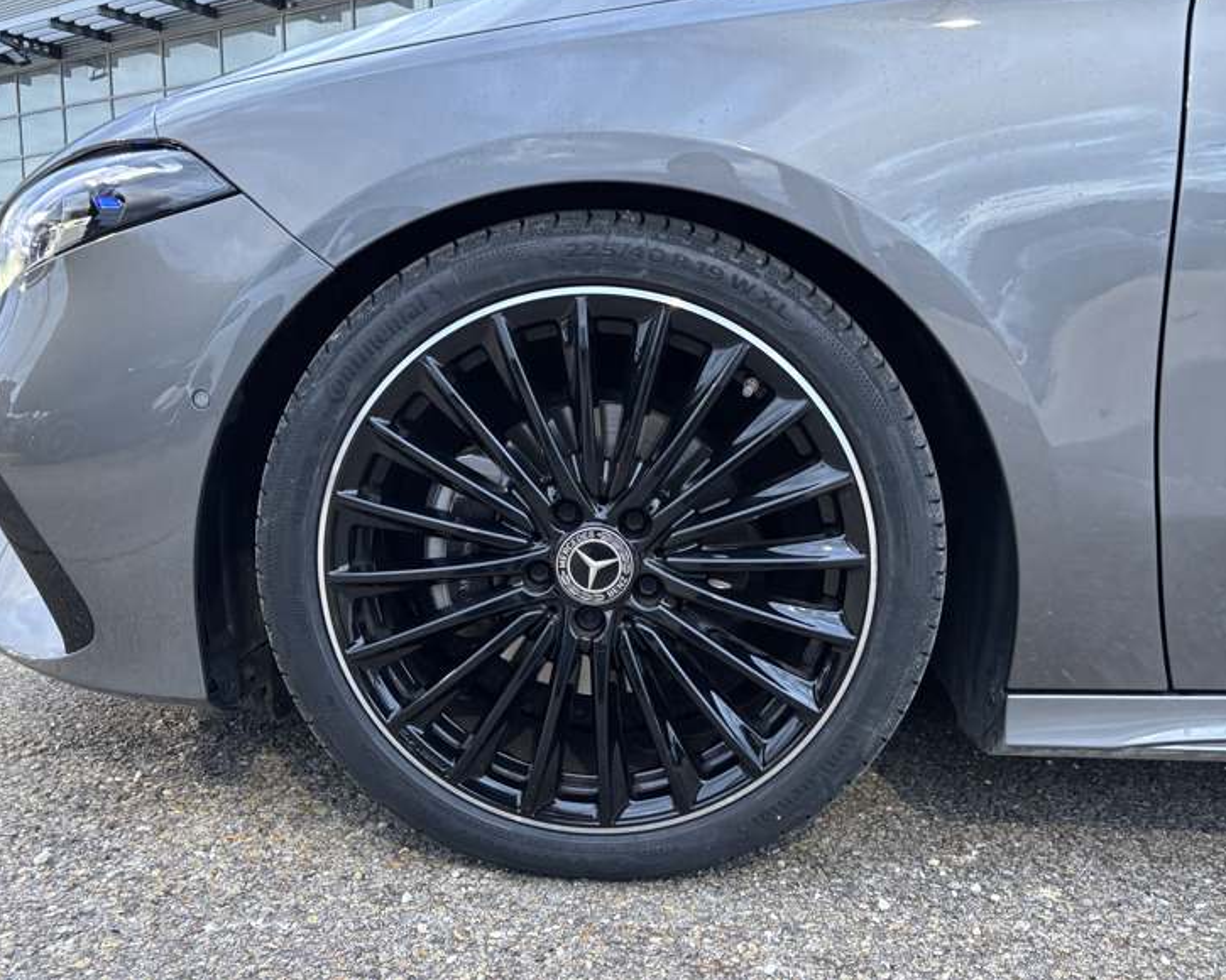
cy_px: 483
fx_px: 1016
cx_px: 616
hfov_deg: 62.2
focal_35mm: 28
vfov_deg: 51.5
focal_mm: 5.96
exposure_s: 1/58
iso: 320
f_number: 1.6
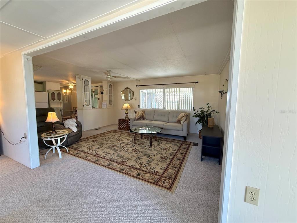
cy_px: 112
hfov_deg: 102.1
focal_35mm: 14
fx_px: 120
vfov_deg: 85.7
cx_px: 148
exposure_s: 1/120
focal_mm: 2.22
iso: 250
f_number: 2.2
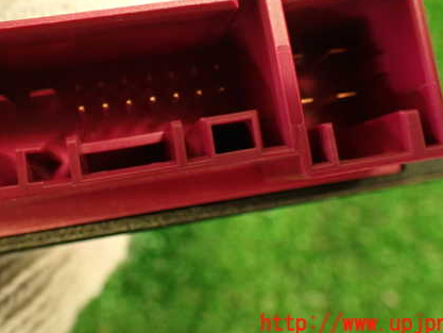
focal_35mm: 46
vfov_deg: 31.2
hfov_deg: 41.1
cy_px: 98
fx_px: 589
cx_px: 182
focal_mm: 5.79
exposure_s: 1/30
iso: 640
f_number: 2.4
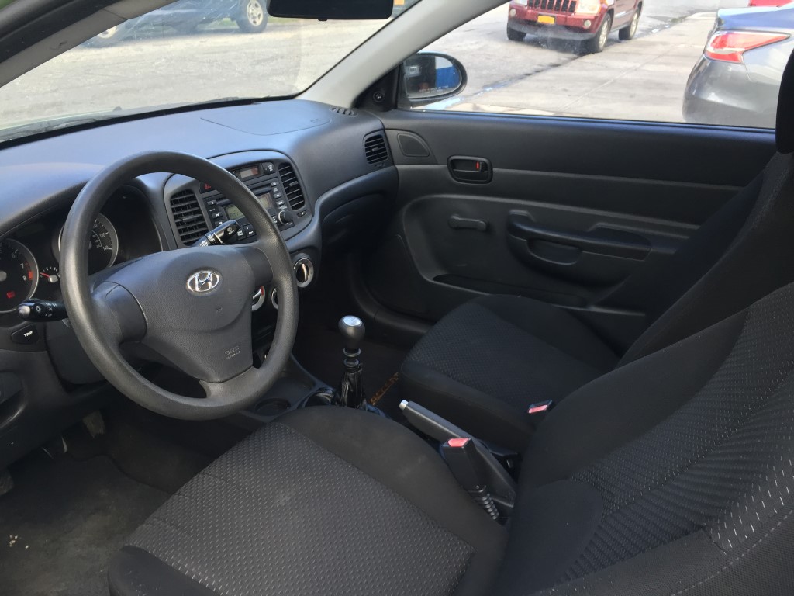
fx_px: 665
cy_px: 298
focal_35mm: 29
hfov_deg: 61.7
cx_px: 397
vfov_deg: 48.2
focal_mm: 4.15
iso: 50
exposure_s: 1/120
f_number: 2.2
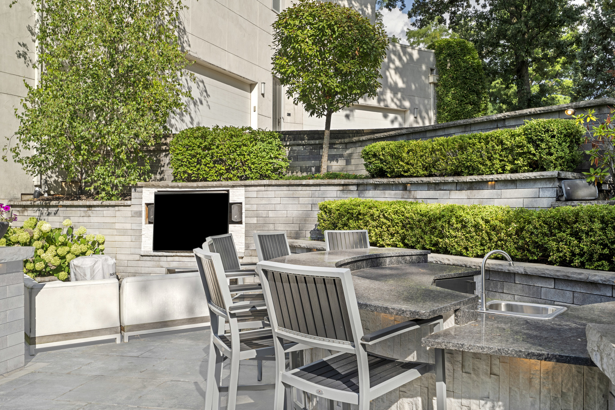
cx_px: 308
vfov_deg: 38.9
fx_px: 581
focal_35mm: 34
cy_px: 205
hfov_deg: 55.8
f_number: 9
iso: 500
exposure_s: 1/100
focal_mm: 34
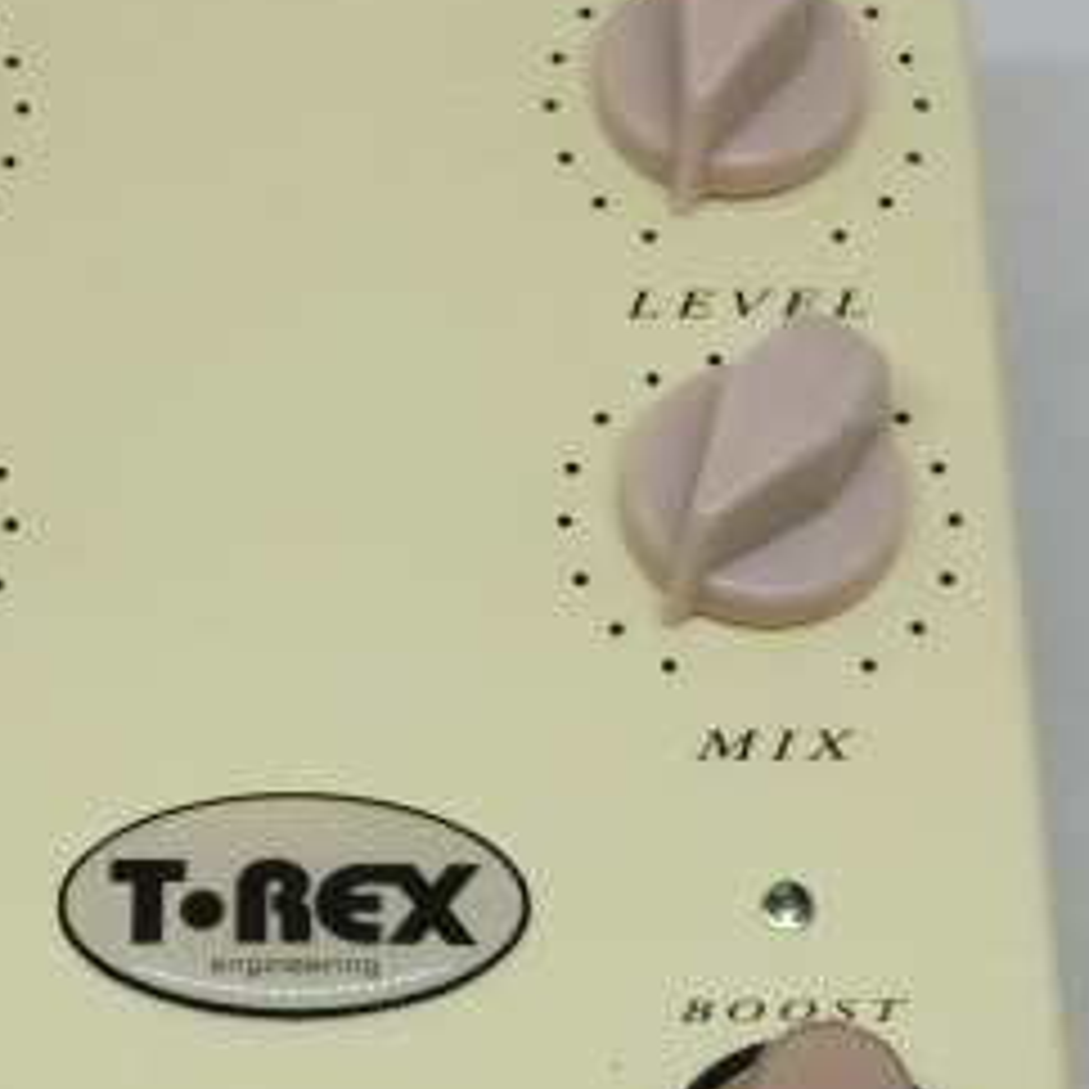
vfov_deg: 12.5
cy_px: 724
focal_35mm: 140
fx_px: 4983
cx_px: 194
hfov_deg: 12.4
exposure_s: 1/125
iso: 400
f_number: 5
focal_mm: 10.7
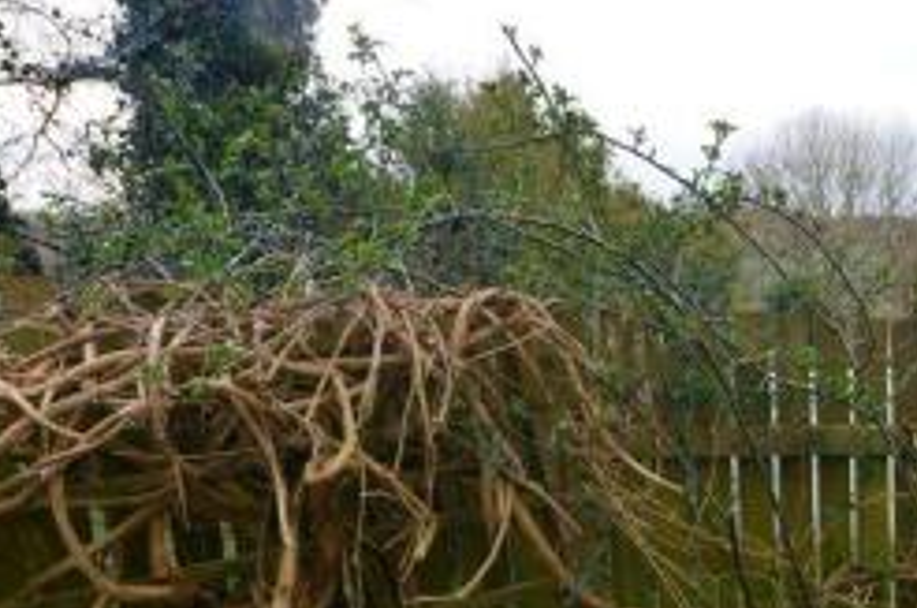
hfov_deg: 45.0
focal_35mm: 40
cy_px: 496
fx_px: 1017
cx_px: 790
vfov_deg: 32.3
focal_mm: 10
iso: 400
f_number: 9
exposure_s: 1/100
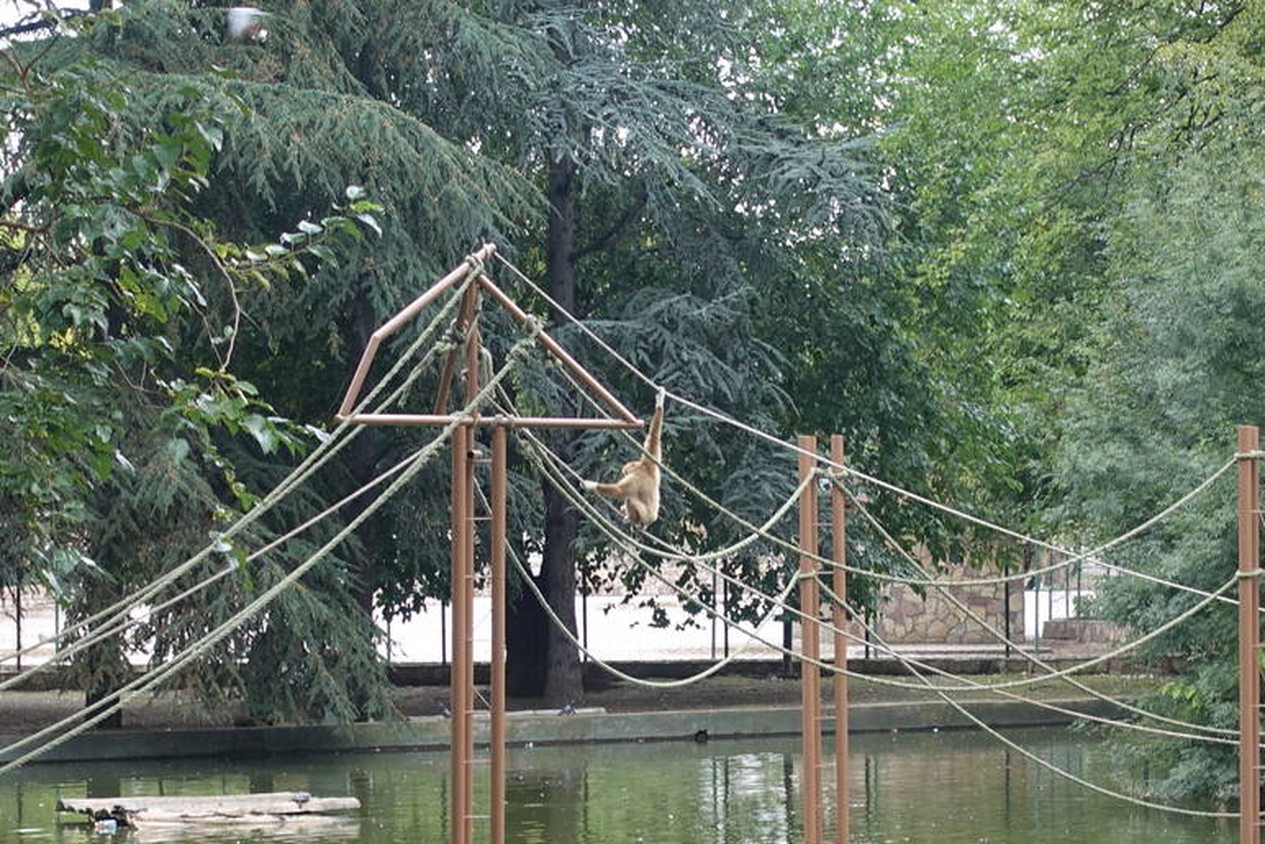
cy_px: 594
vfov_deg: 9.5
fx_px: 5096
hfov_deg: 14.1
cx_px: 577
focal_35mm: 145
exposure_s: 1/80
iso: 125
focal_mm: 25.7
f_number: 3.2
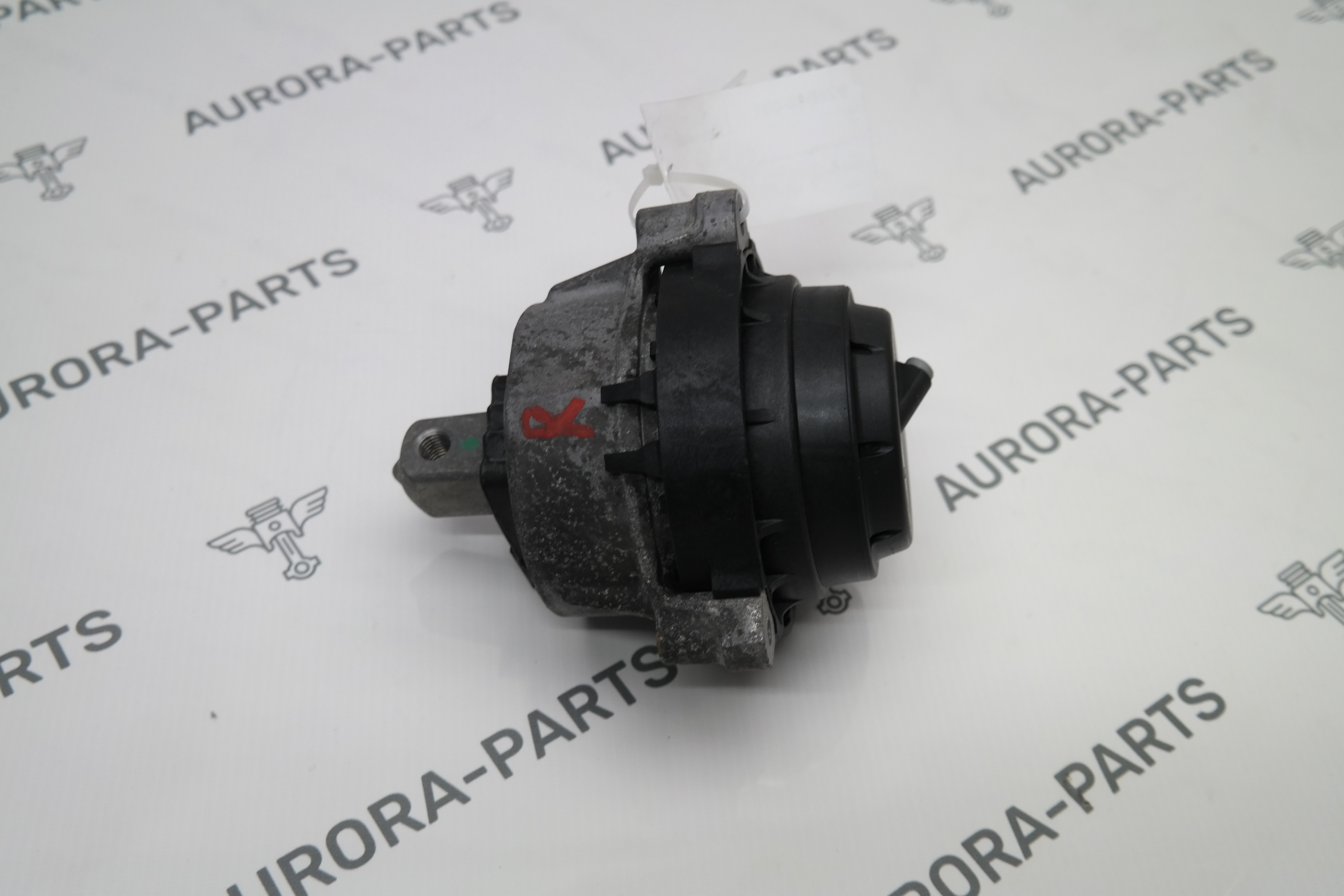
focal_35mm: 36
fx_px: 1344
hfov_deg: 53.1
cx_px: 672
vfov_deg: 36.9
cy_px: 448
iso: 200
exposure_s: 1/100
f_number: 4
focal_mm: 24
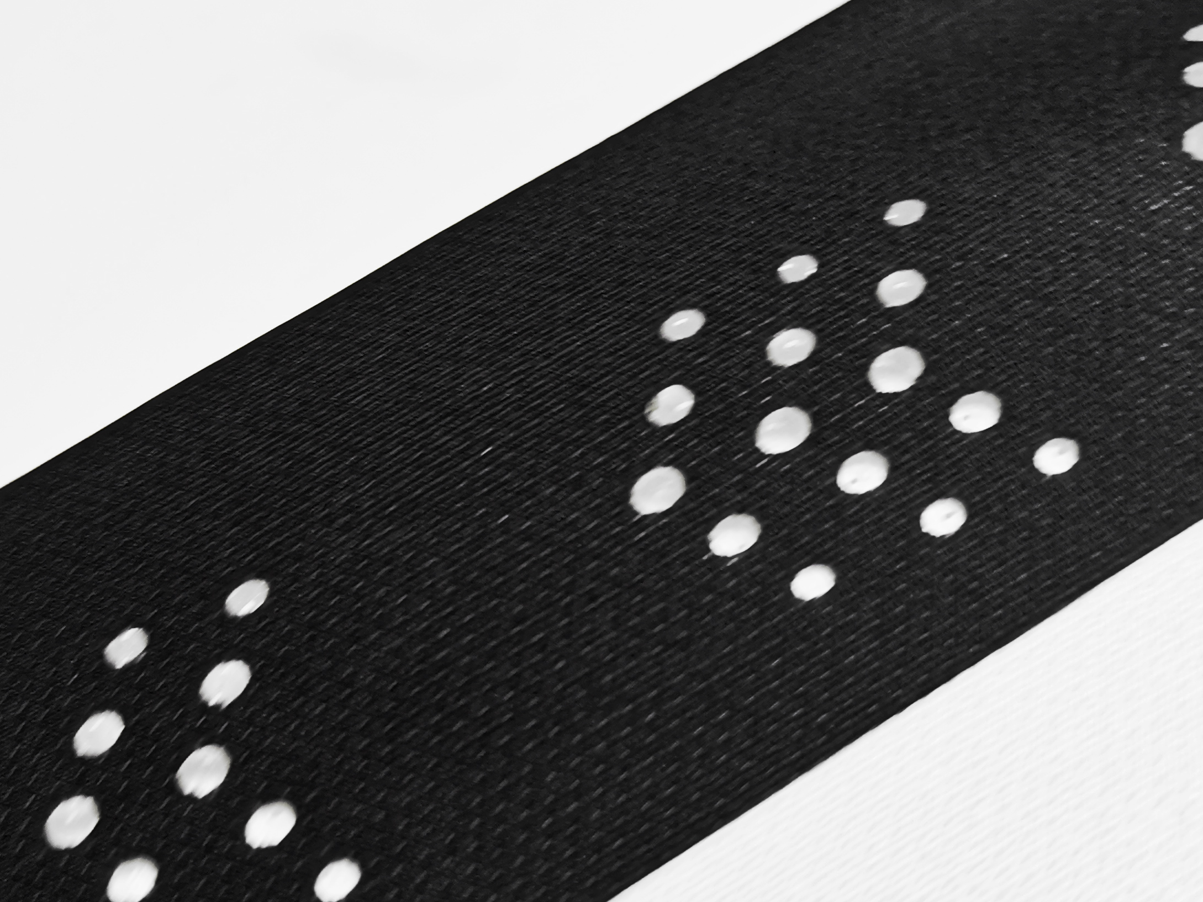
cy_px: 634
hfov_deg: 34.9
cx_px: 574
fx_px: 1912
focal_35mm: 55
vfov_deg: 26.3
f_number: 1.8
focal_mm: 5.58
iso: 100
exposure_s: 1/100
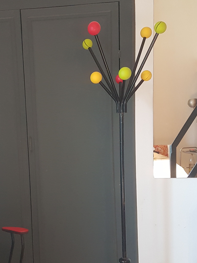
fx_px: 372
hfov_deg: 29.4
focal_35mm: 49
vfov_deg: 38.8
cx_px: 61
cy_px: 154
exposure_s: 1/17
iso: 250
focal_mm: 4.2
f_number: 1.7
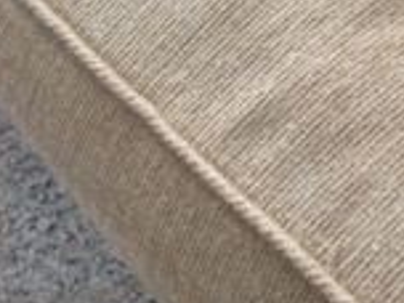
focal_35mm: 122
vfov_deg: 11.5
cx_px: 563
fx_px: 1424
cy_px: -175
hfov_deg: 15.2
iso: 125
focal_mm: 4.15
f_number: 2.2
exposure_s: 1/30
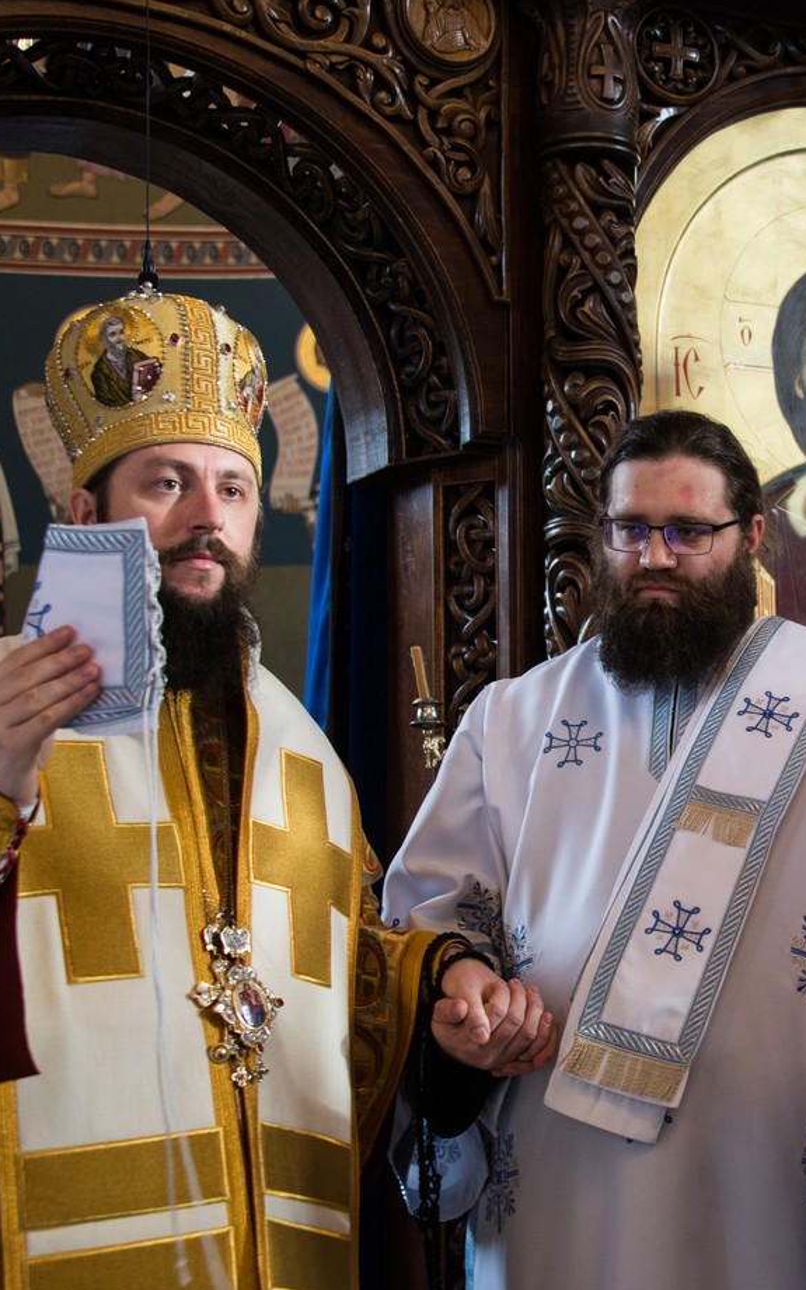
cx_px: 765
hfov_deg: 18.2
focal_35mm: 70
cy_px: 645
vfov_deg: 29.4
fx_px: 2460
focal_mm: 44
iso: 1250
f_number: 4.2
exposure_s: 1/40
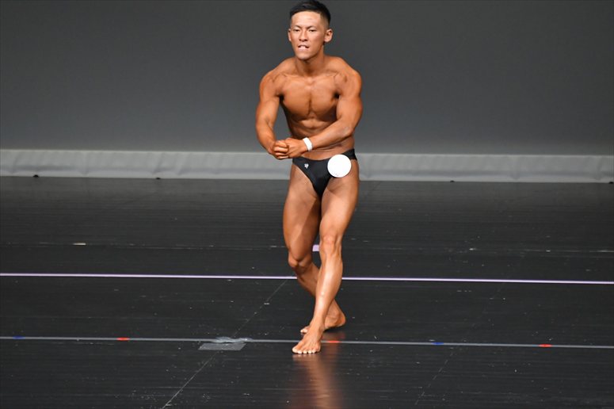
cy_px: 204
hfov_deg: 4.6
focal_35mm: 450
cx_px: 307
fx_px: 7671
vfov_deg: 3.1
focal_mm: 300
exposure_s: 1/400
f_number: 5.6
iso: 4000
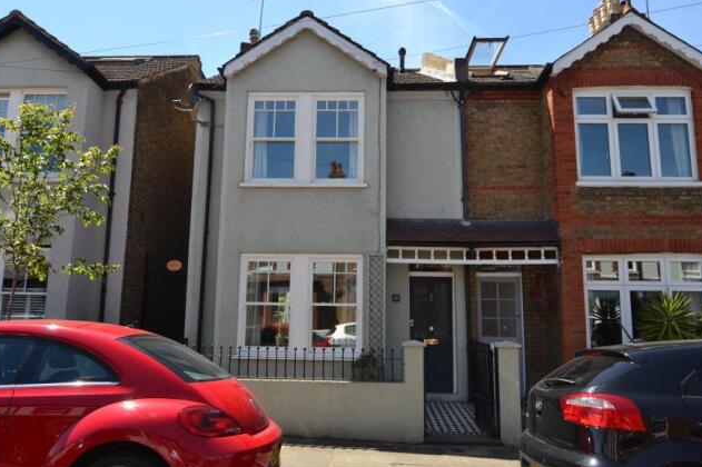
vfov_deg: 48.6
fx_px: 517
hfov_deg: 68.4
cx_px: 353
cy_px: 233
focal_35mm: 27
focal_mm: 17
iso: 100
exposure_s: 1/160
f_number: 6.3
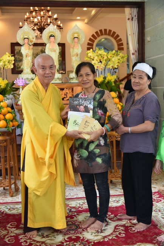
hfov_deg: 29.3
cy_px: 123
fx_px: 314
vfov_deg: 42.7
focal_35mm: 46
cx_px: 82
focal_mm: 46
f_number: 4
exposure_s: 1/60
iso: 800
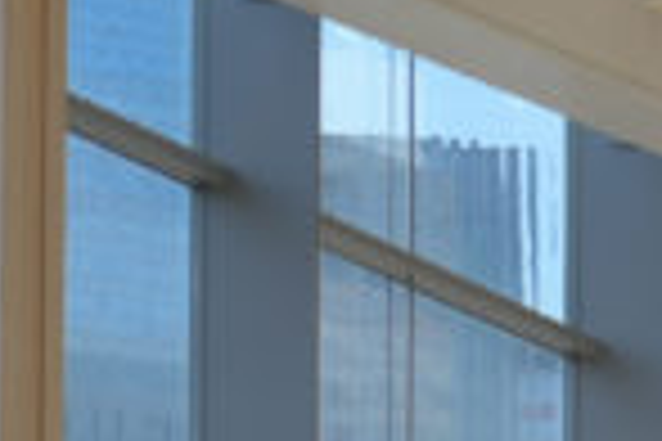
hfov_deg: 3.9
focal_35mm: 521
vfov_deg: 2.6
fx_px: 9580
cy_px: 1082
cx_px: 1387
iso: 100
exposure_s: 1/320
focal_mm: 50
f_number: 4.5
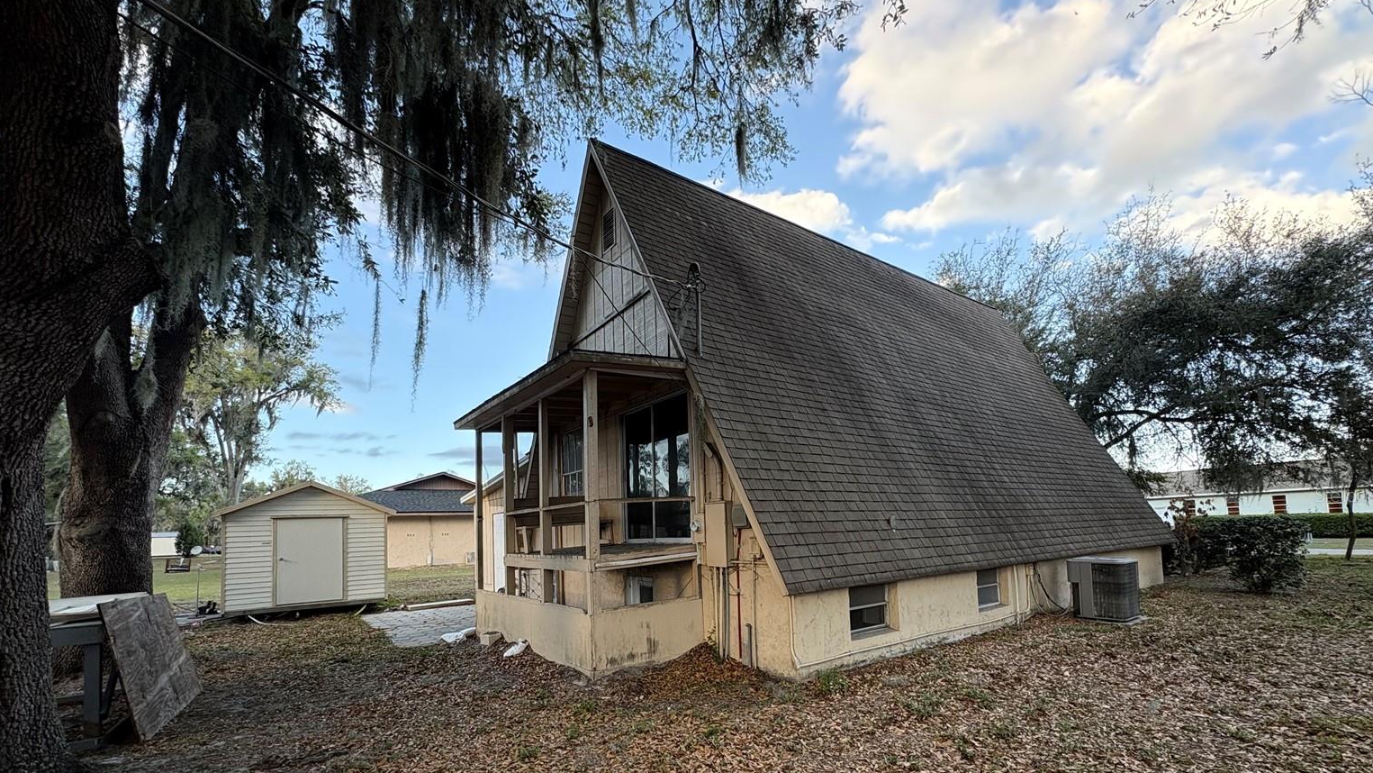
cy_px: 495
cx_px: 680
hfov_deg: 99.4
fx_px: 583
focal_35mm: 16
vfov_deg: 65.8
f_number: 2.2
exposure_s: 1/134
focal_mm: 2.22
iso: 64
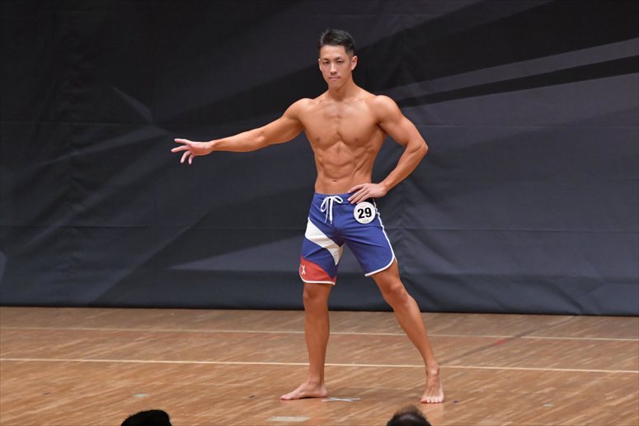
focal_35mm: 285
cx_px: 320
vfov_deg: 4.8
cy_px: 213
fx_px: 5056
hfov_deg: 7.2
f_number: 5.6
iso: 6400
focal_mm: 190
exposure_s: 1/400
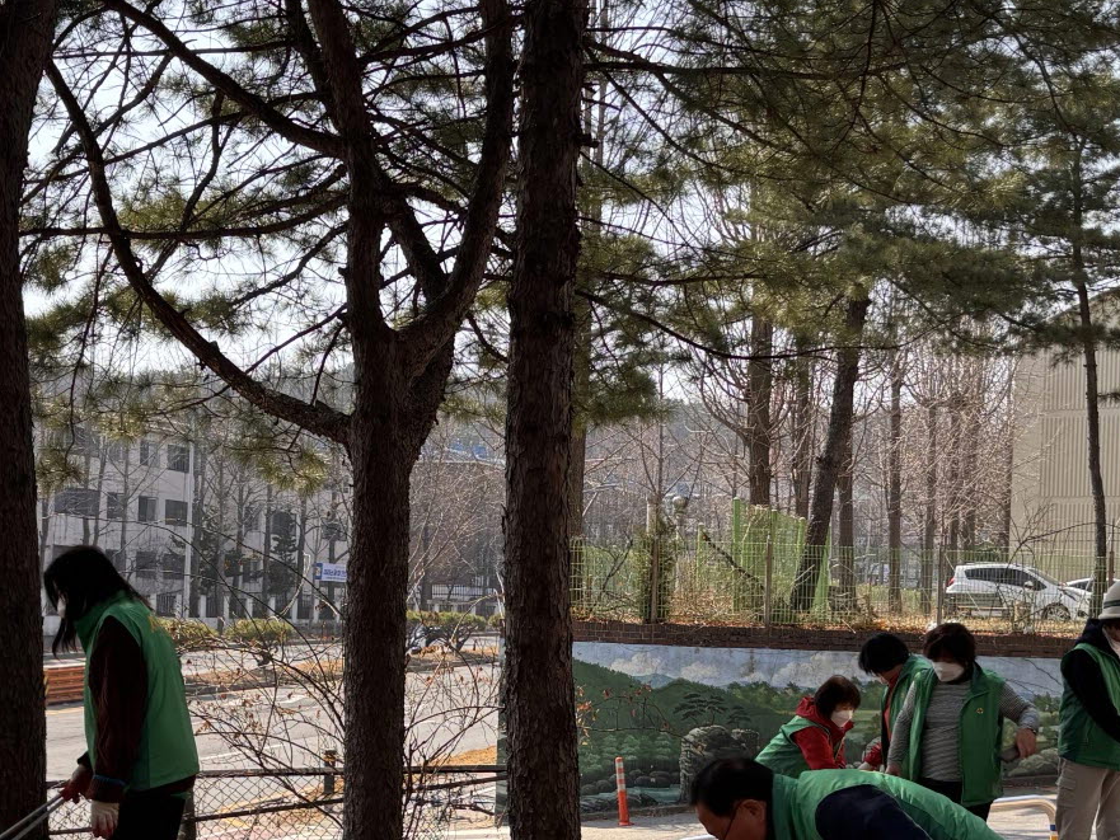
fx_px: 1909
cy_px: 624
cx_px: 475
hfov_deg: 32.6
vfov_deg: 24.6
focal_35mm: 59
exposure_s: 1/1178
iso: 50
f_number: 1.6
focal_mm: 5.96
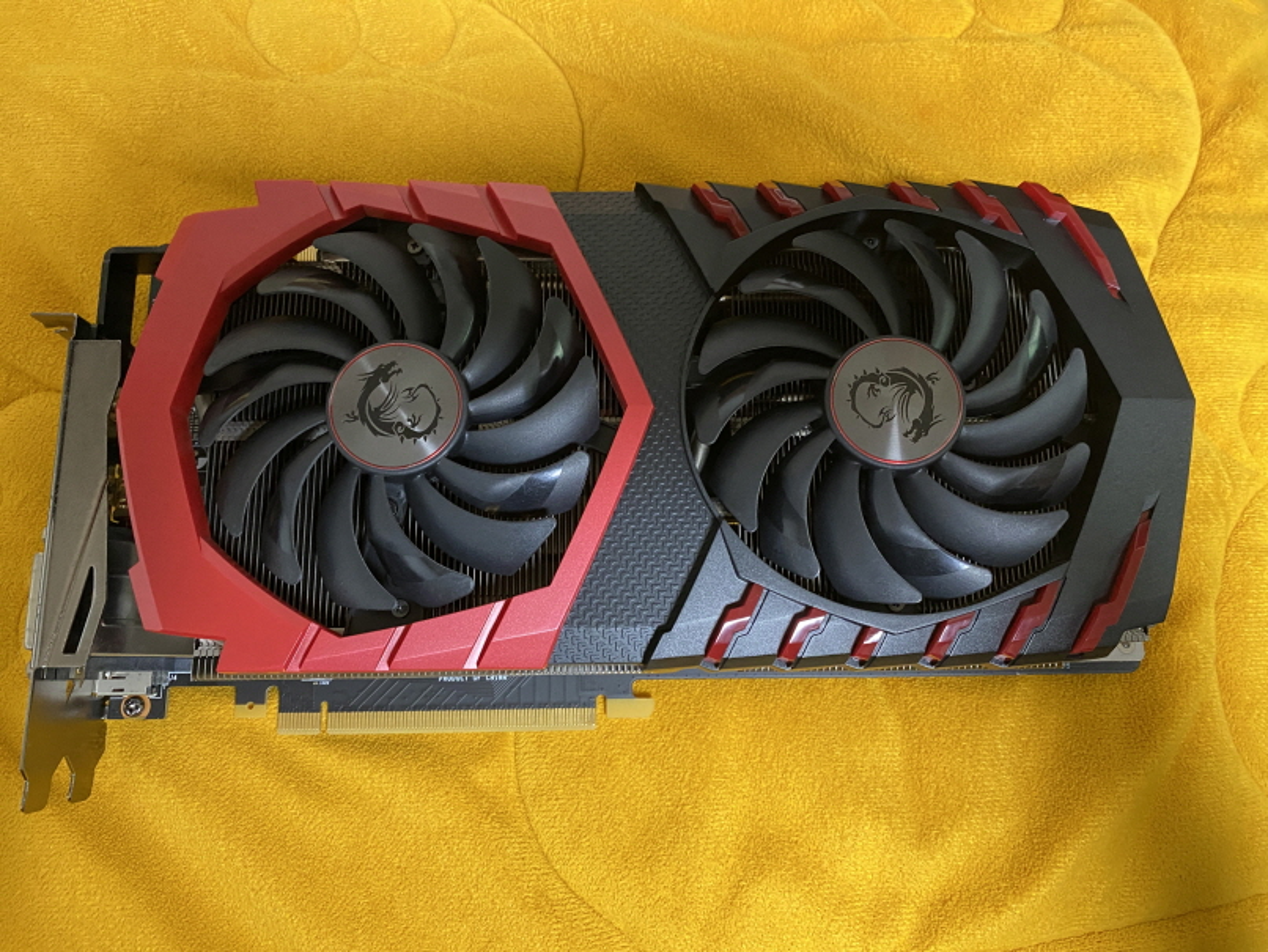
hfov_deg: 67.3
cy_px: 476
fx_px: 953
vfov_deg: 53.1
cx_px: 634
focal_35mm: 26
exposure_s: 1/40
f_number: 1.8
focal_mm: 4.25
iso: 400
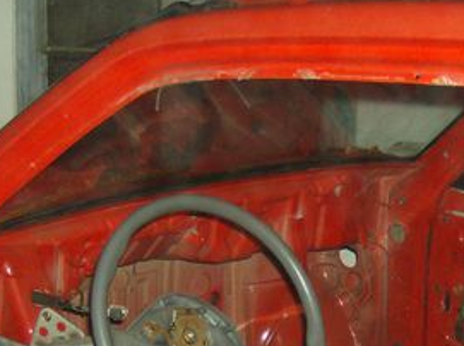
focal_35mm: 85
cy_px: 304
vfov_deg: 17.1
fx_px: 1137
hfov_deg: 23.1
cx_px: 252
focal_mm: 6
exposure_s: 1/60
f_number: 2.8
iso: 200
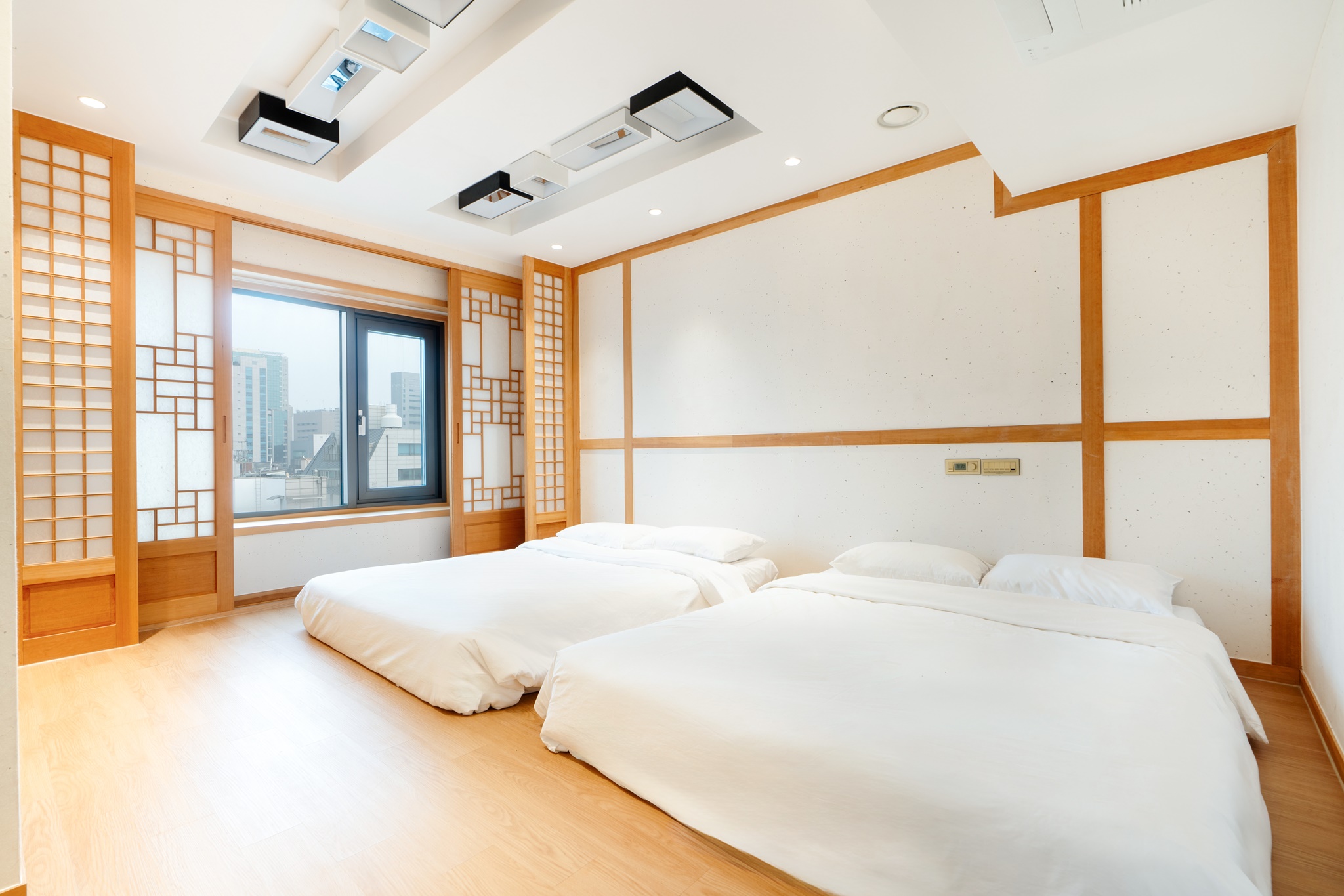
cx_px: 672
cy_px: 448
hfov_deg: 96.7
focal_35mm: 16
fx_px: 597
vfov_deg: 73.7
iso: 100
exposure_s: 1/1.25
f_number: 10
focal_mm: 16
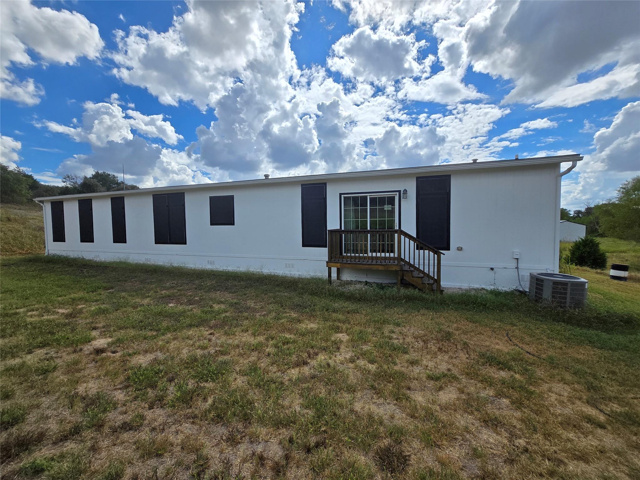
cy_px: 240
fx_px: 240
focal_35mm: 13
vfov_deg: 89.9
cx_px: 320
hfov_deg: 106.2
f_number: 2.2
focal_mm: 1.7
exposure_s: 1/1973
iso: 25
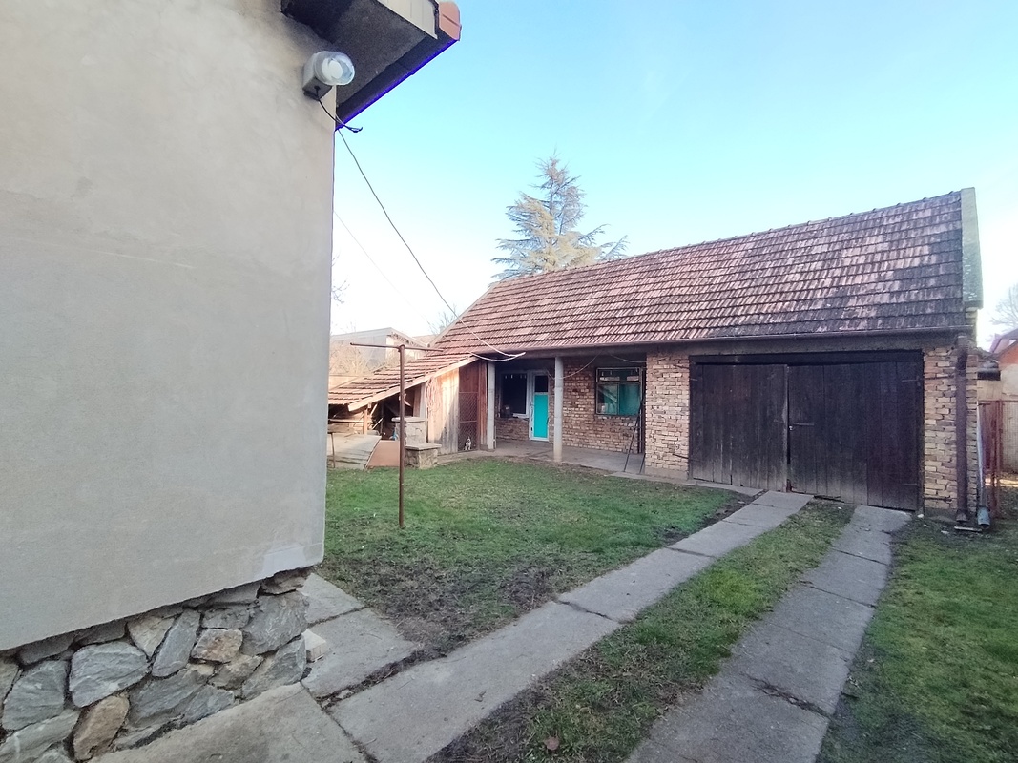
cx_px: 509
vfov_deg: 78.1
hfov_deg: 94.5
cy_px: 382
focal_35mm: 16
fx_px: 470
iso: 100
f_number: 2.2
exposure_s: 1/218
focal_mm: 1.42
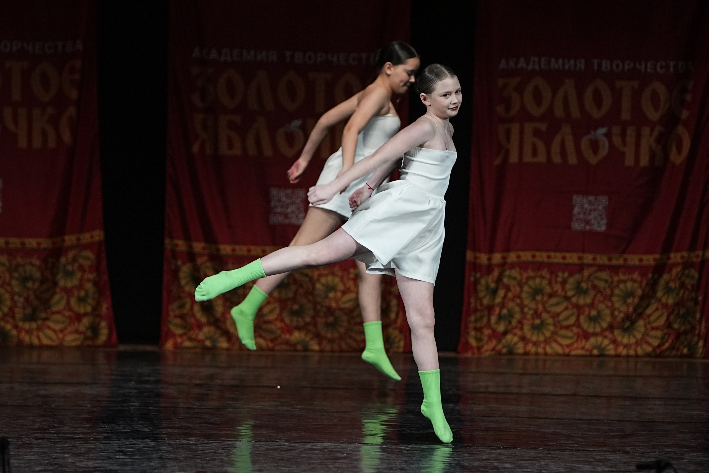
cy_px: 236
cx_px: 354
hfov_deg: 9.8
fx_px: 4136
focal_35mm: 210
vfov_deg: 6.5
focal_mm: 140
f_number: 2.8
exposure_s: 1/500
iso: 3200
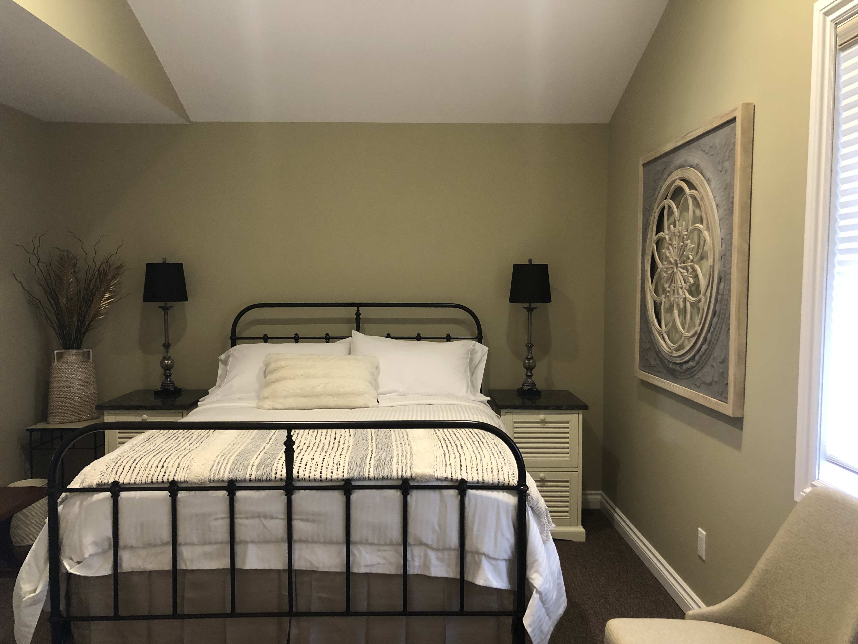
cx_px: 429
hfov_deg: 63.4
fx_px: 694
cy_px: 322
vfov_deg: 49.7
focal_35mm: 28
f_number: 1.8
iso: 80
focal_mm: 4
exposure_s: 1/15
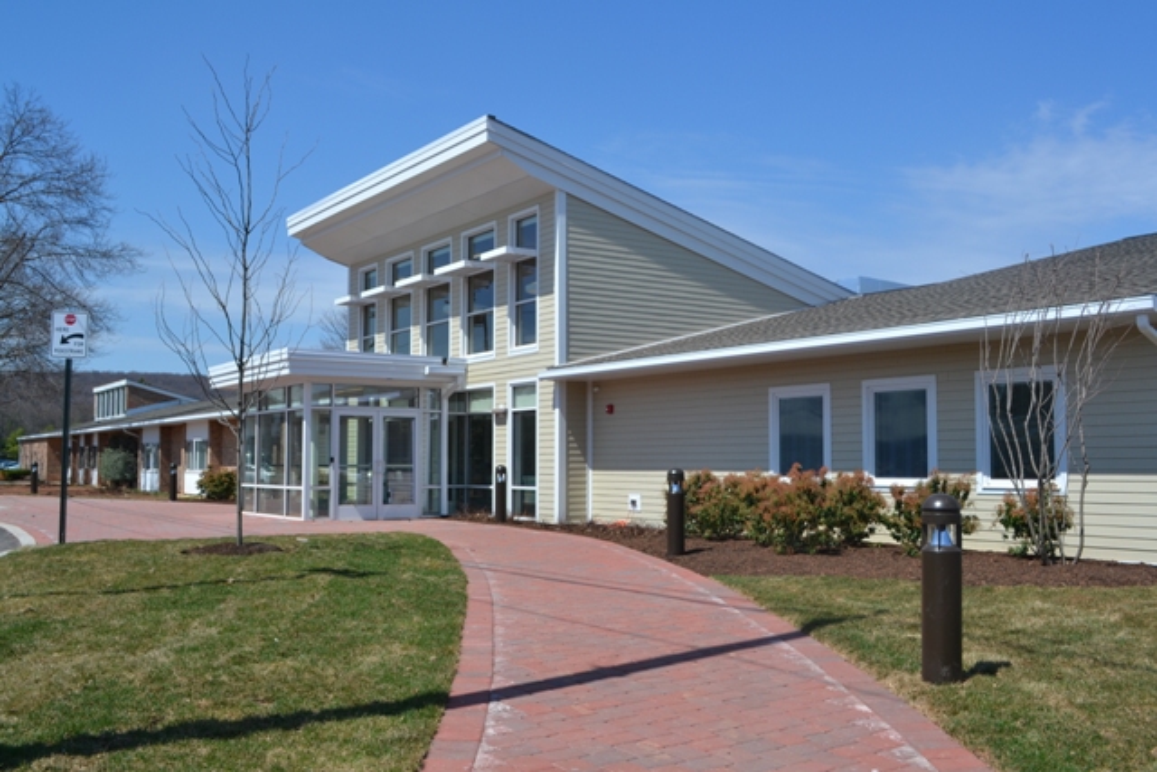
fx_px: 1061
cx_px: 578
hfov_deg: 57.2
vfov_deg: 40.0
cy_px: 386
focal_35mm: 33
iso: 100
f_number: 8
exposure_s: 1/250
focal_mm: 22
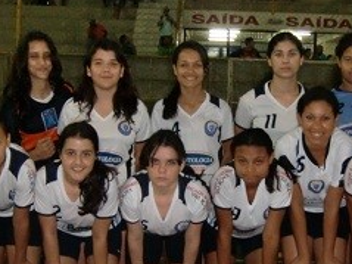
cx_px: 233
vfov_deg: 18.4
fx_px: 813
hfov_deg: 24.3
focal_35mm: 80
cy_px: 165
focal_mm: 7.1
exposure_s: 1/30
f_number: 3.8
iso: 400
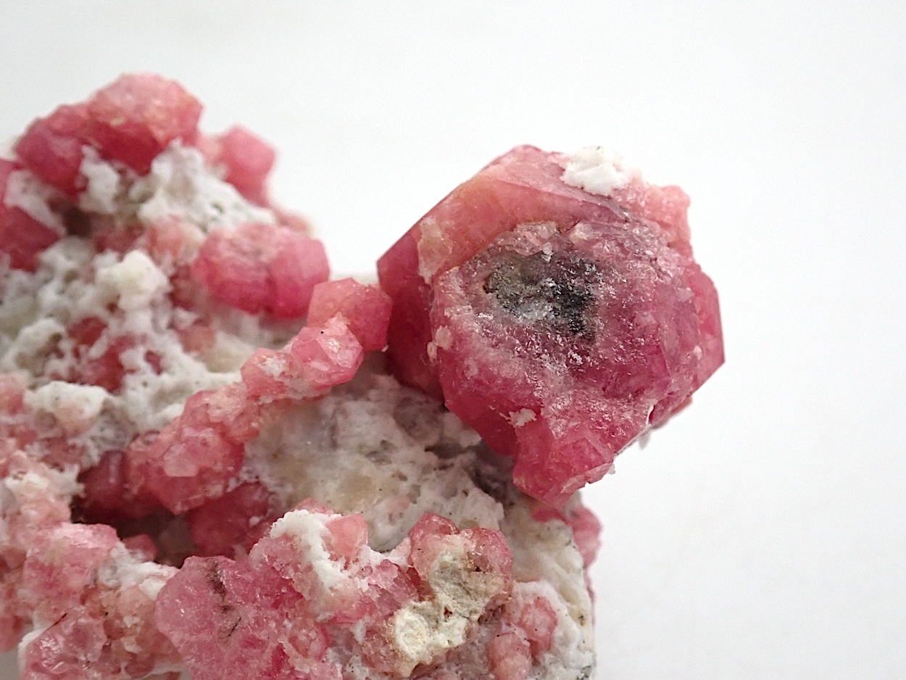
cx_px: 453
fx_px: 2618
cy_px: 340
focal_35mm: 100
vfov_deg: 14.8
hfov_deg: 19.6
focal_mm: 18
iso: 800
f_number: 4.9
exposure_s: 1/40
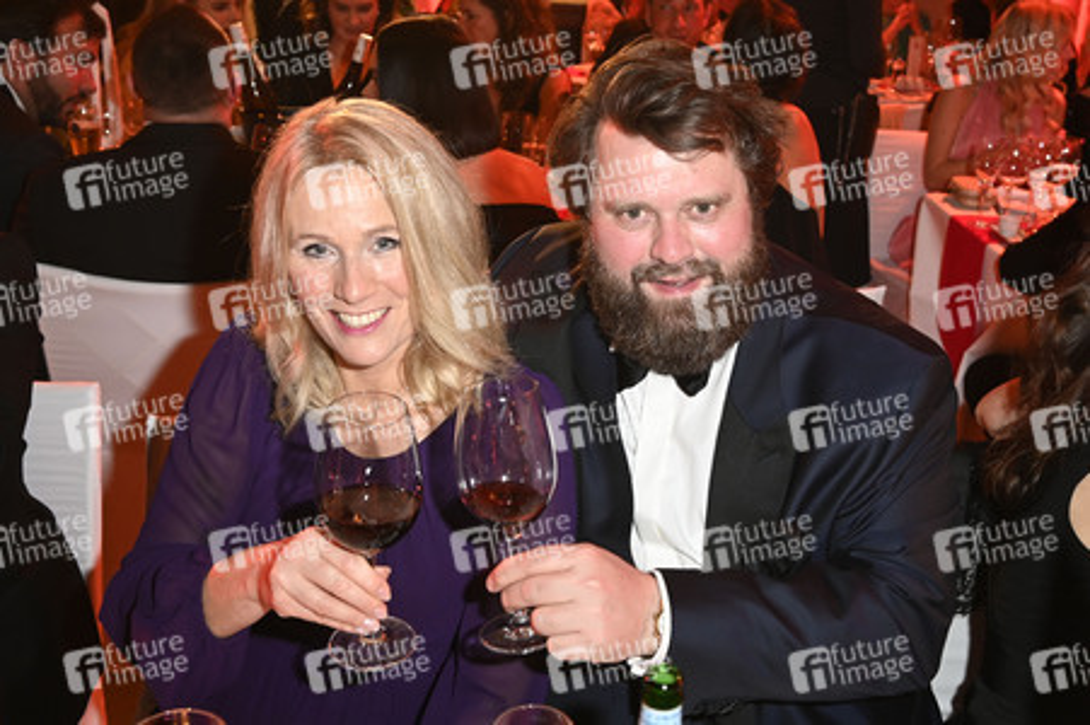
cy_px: 362
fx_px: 1089
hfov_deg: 53.2
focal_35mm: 36
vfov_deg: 36.8
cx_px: 545
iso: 2000
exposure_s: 1/30
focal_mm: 36
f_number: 5.6
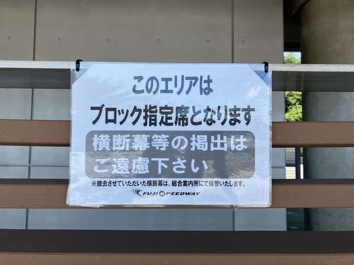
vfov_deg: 49.7
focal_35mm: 28
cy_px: 132
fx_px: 286
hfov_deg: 63.4
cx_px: 177
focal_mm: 4
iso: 32
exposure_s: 1/467
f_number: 1.8
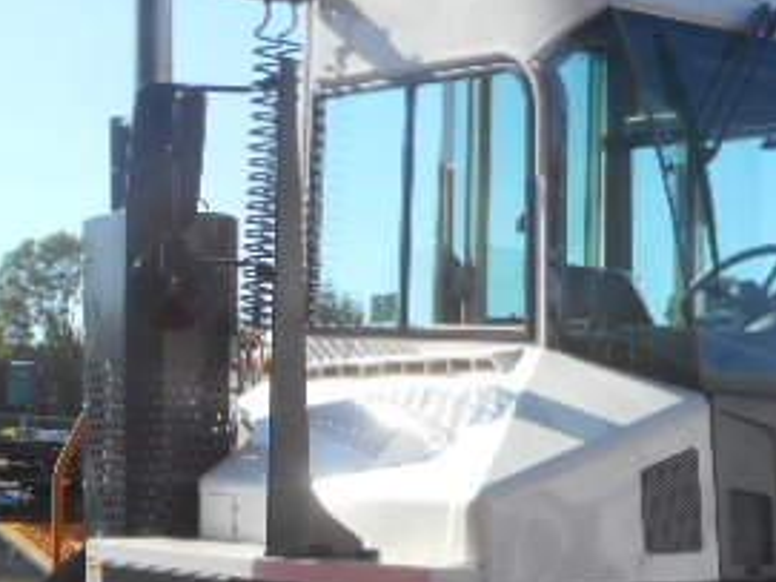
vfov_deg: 16.0
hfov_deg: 21.3
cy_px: 450
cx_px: 401
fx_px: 2061
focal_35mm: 92
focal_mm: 6.9
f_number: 4.5
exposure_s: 1/400
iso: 80
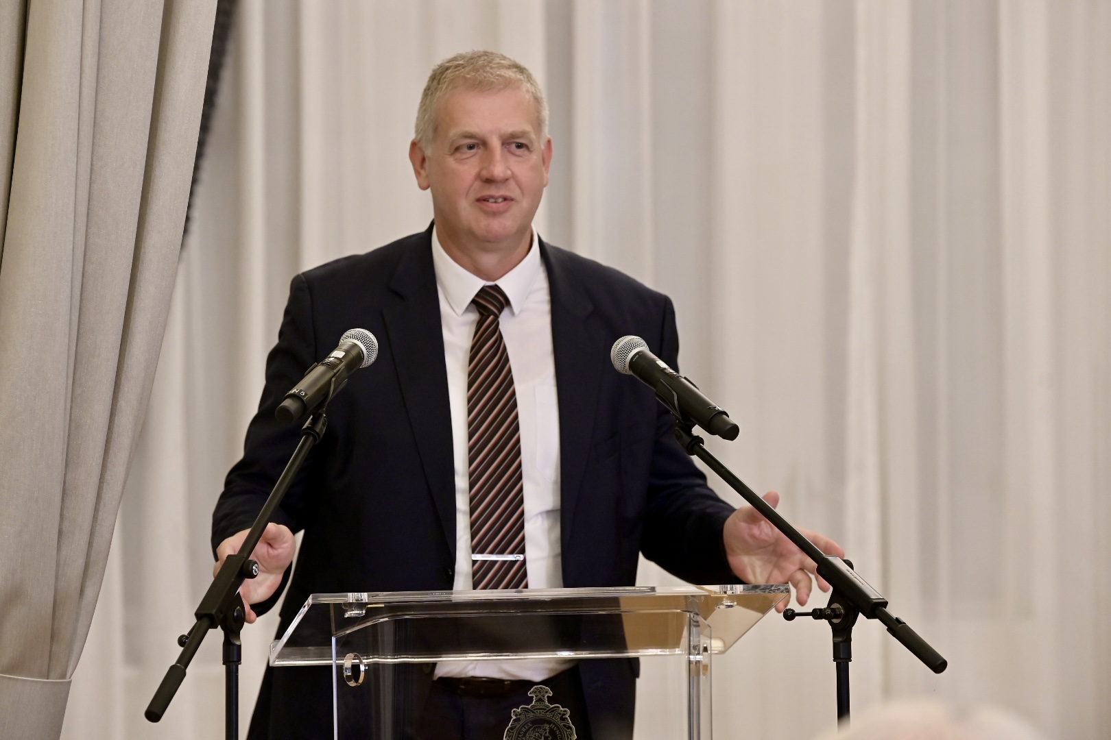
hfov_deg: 12.8
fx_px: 4937
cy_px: 370
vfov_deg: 8.6
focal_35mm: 160
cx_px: 556
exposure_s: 1/200
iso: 3200
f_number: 4.5
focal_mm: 160
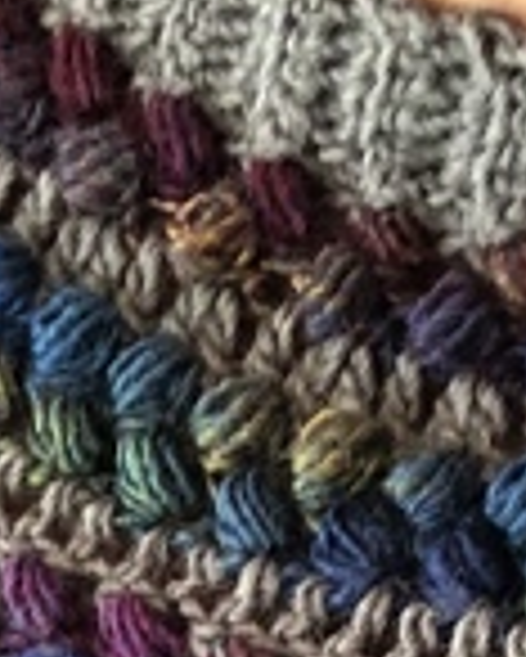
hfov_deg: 9.0
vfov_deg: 10.1
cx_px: -11
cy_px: 1494
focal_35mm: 171
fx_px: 3324
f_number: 2.2
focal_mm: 2.87
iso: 125
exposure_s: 1/60
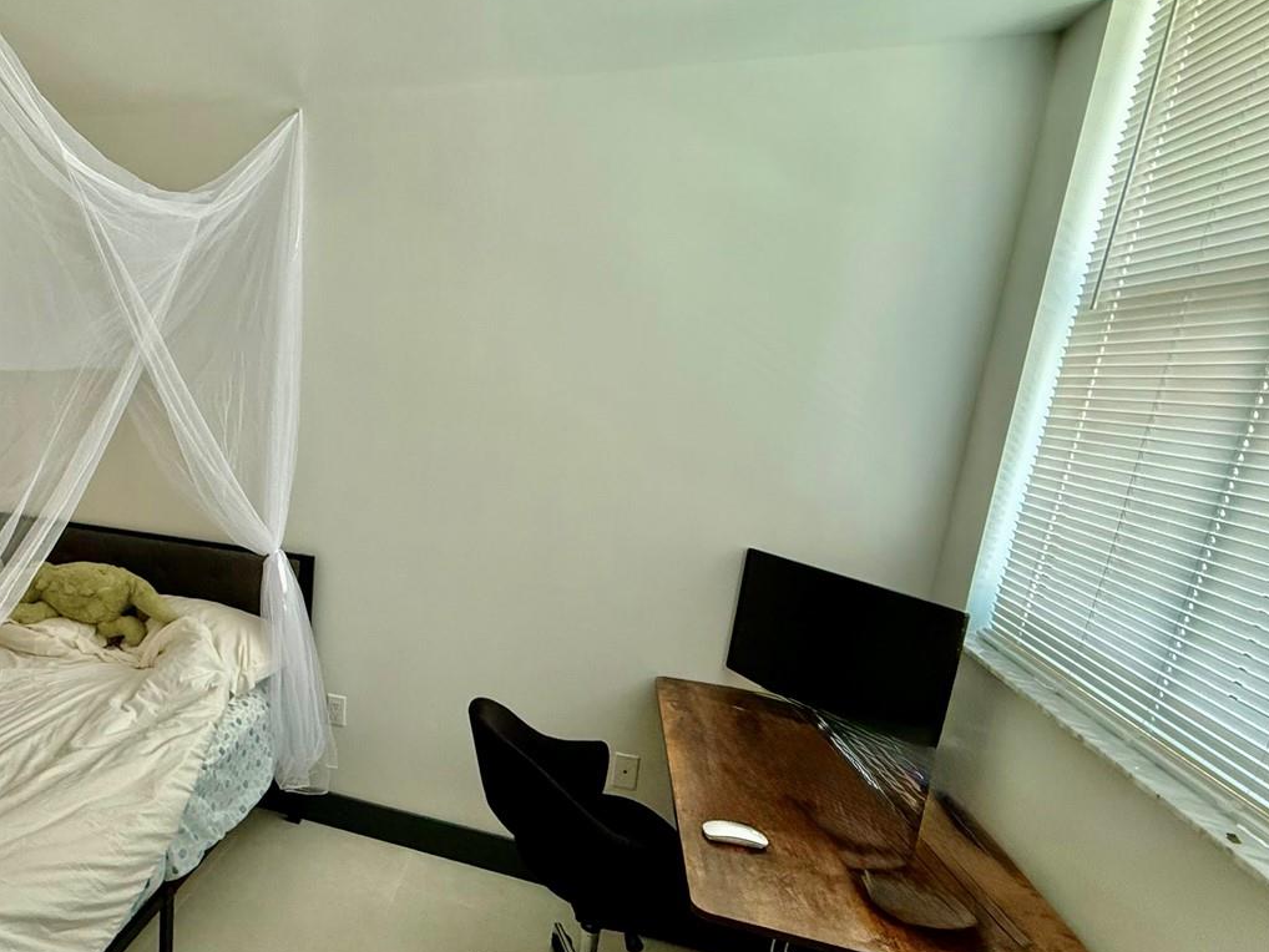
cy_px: 531
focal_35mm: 22
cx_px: 278
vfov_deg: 60.9
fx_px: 807
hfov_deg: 69.9
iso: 400
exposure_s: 1/99
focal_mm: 2.22
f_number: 2.2
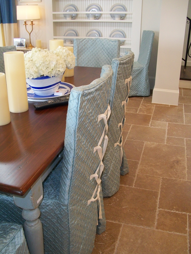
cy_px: 127
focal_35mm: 35
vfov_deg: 52.6
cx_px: 96
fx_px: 257
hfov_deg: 40.7
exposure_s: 1/60
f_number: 3.1
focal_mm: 6.3
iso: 352
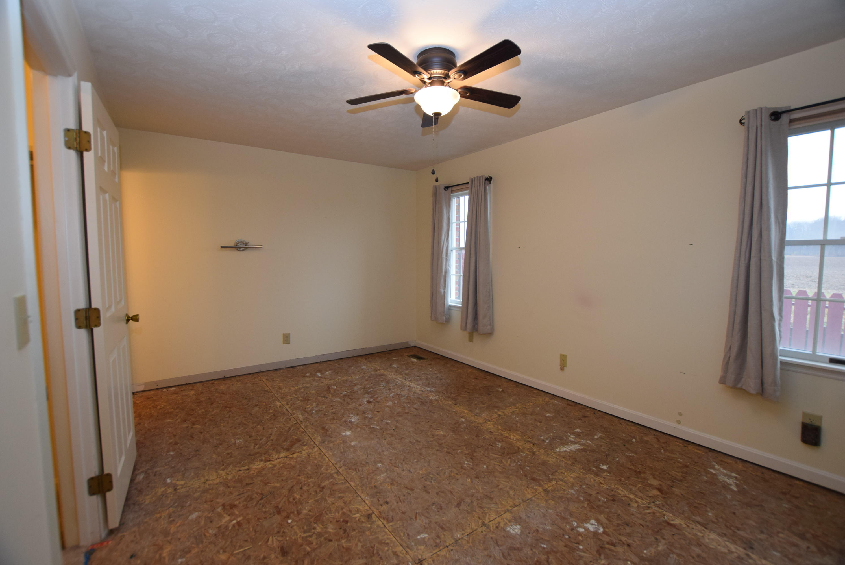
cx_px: 422
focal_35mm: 15
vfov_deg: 77.4
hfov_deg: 100.3
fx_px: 352
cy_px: 282
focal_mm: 10
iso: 800
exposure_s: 1/80
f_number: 4.5
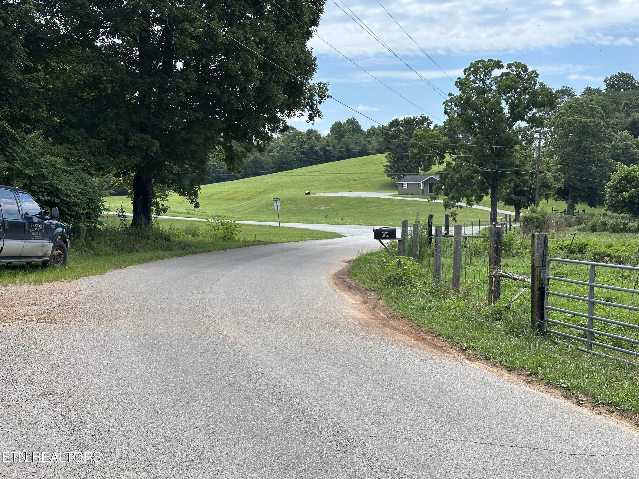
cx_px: 320
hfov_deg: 39.7
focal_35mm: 48
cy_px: 240
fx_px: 886
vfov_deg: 30.3
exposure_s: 1/2532
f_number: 1.78
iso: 64
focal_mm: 6.86
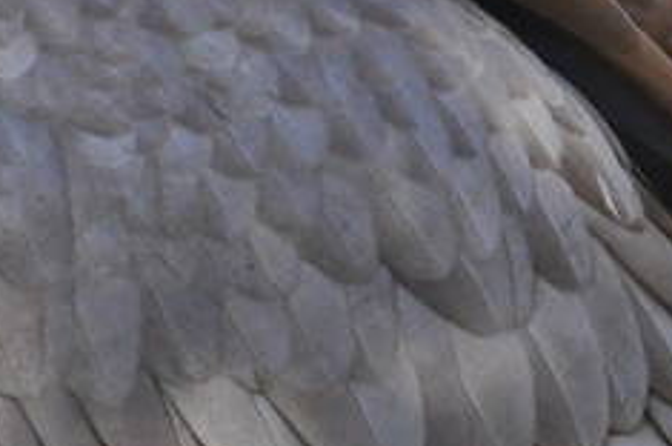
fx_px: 31417
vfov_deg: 0.8
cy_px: 179
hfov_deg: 1.2
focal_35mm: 1685
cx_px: 26
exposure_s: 1/640
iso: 1000
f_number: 5.6
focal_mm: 165
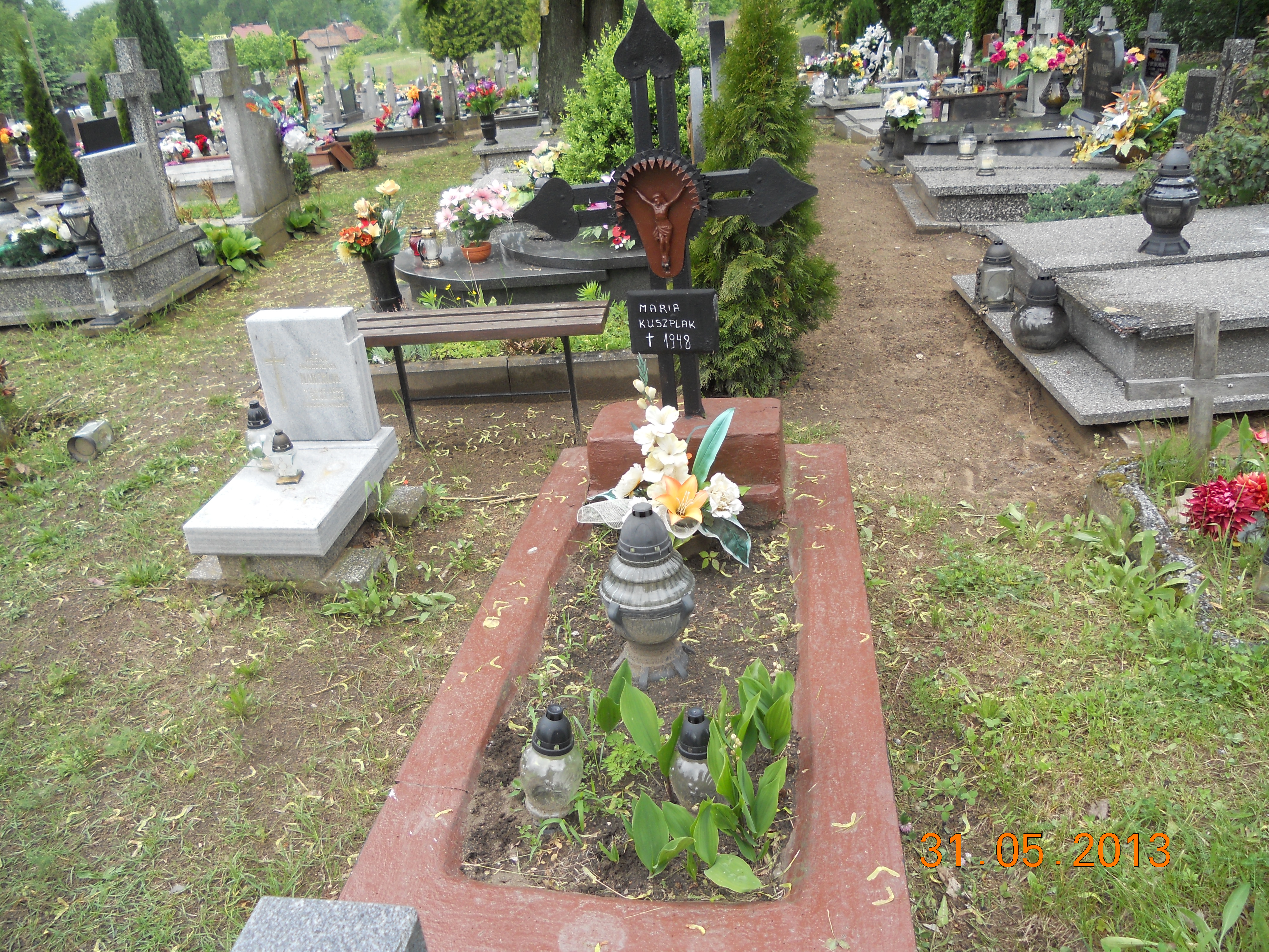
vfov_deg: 51.4
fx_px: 990
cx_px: 634
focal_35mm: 27
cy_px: 476
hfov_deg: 65.3
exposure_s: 1/160
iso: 80
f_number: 3.2
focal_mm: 4.9
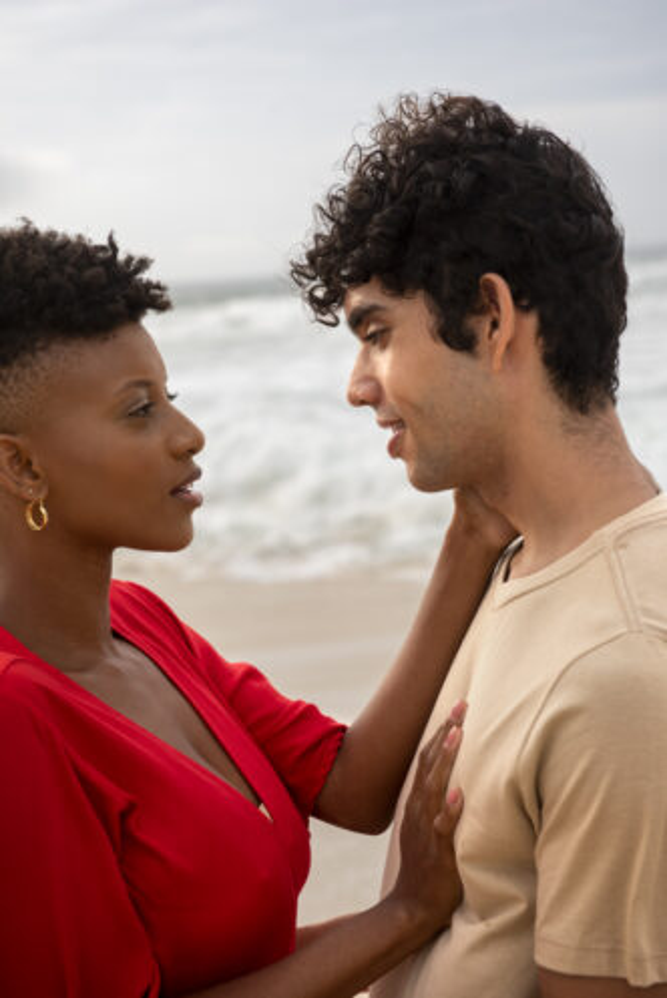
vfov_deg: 28.8
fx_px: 1943
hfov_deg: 19.5
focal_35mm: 70
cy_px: 499
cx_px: 334
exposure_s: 1/400
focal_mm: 70
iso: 200
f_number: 5.6
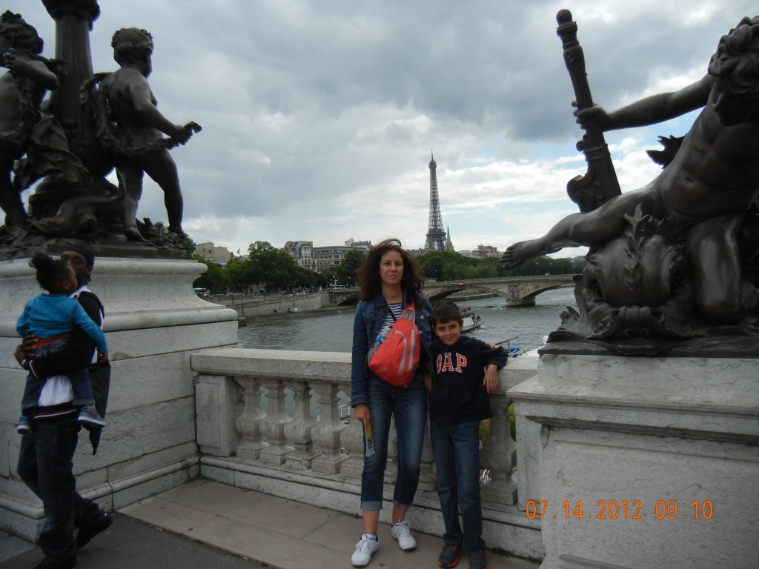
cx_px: 380
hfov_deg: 60.0
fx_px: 658
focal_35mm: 30
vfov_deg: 46.8
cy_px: 284
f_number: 7
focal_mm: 5.4
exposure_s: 1/420
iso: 160
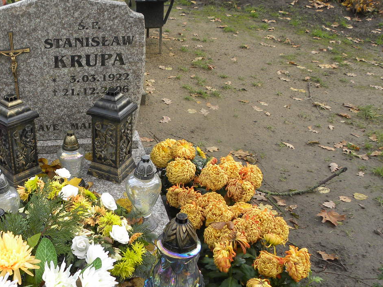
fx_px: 487
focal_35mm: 44
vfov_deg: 32.9
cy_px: 156
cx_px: 72
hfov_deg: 41.0
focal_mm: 4.6
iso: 64
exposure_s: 1/96.7
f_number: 3.2
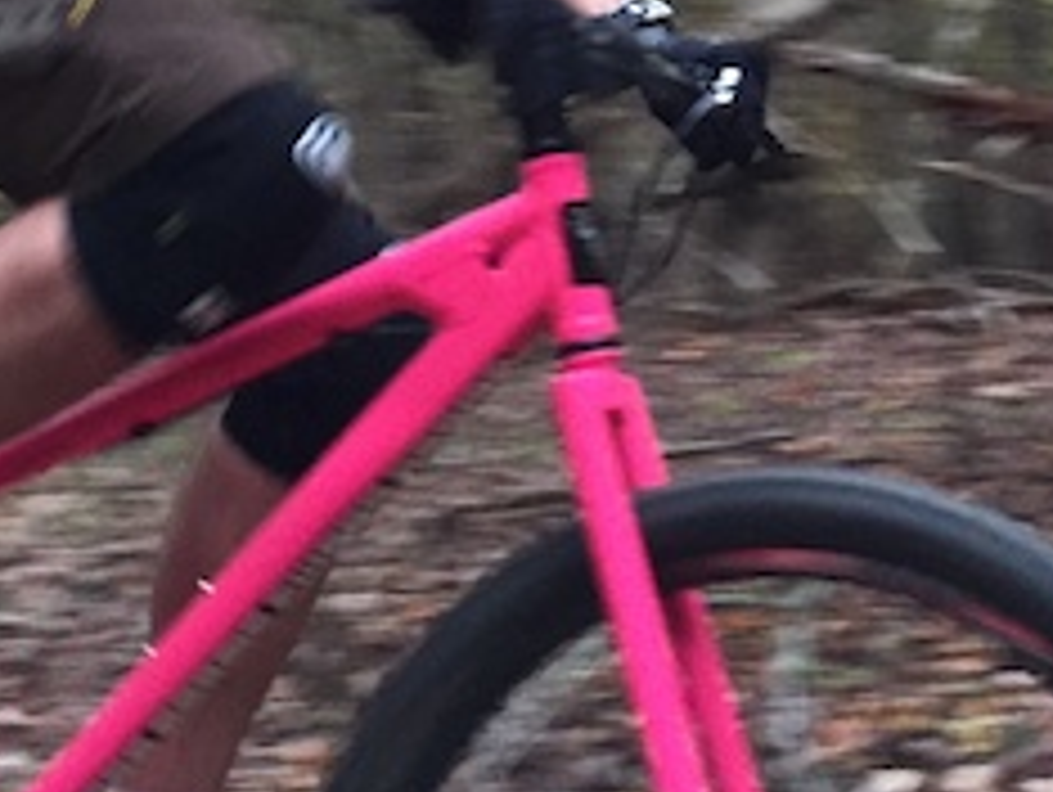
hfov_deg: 19.7
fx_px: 3015
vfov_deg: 14.6
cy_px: -108
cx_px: 765
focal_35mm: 99
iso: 100
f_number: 2.2
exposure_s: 1/30
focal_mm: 4.15
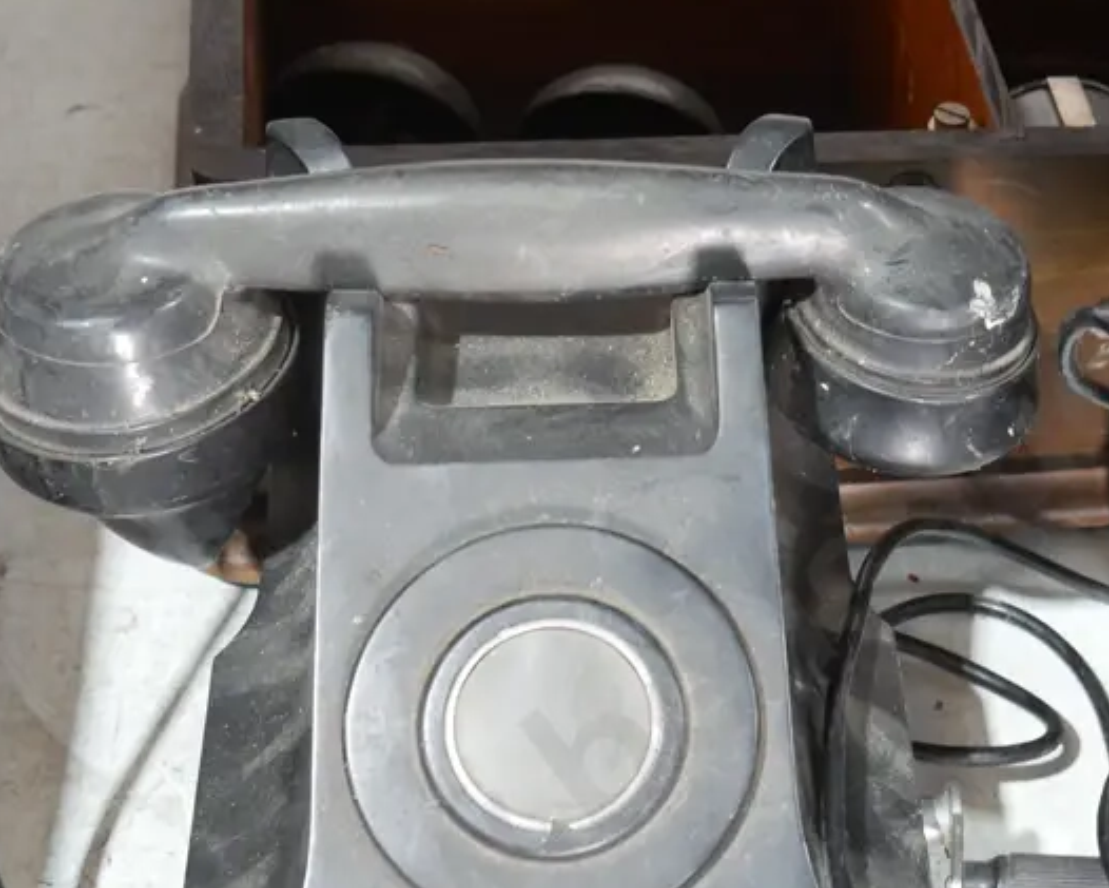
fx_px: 2495
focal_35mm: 76
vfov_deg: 20.2
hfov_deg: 24.2
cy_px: 446
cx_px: 1033
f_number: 4.5
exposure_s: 1/60
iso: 2000
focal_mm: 20
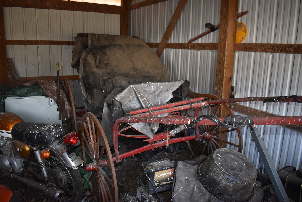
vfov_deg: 43.7
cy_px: 101
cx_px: 151
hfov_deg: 61.9
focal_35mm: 30
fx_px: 252
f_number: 3.5
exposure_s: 1/160
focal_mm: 20
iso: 800
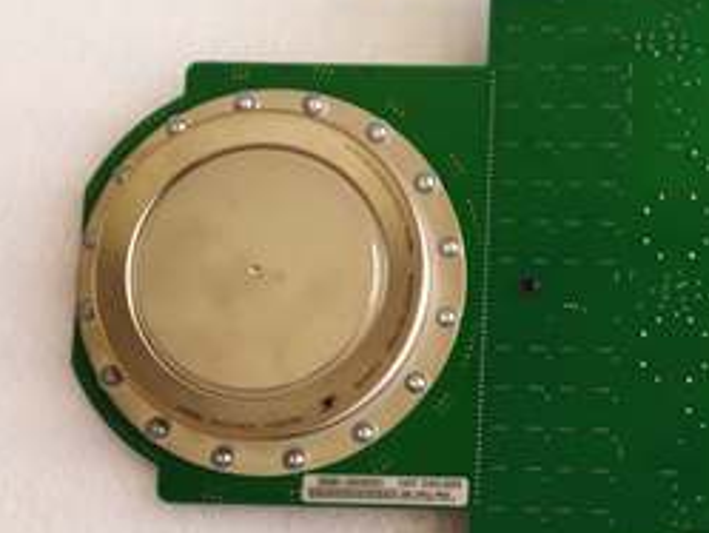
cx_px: 598
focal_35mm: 65
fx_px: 1332
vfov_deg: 22.5
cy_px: 339
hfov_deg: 28.9
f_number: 2
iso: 199
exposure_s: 1/33
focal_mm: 3.79
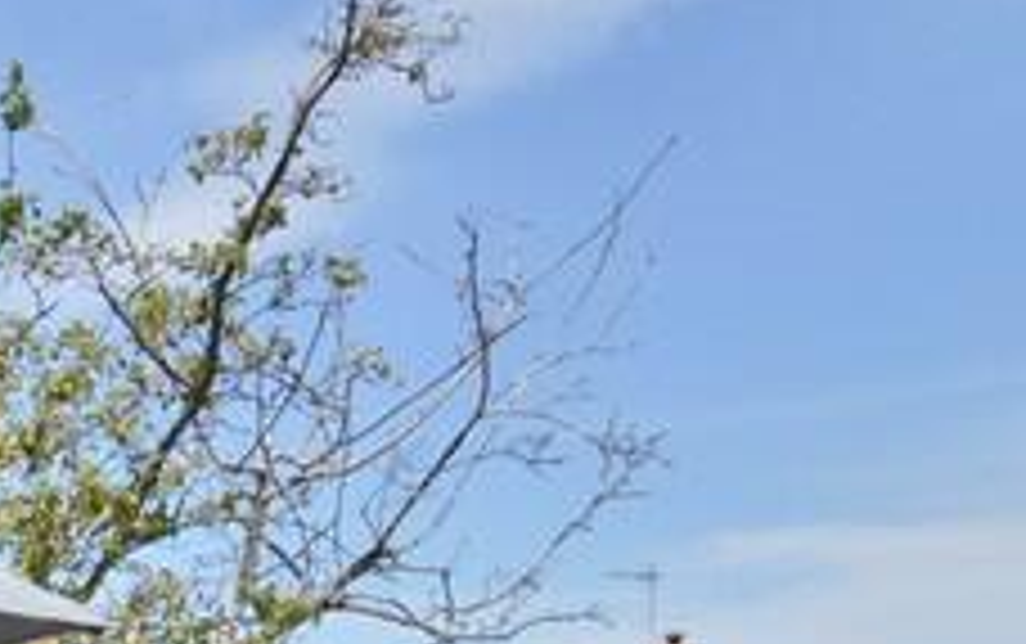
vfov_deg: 14.4
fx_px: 2107
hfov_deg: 20.4
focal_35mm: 75
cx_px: -770
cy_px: 1297
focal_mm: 11
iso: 180
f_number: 8
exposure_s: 1/250
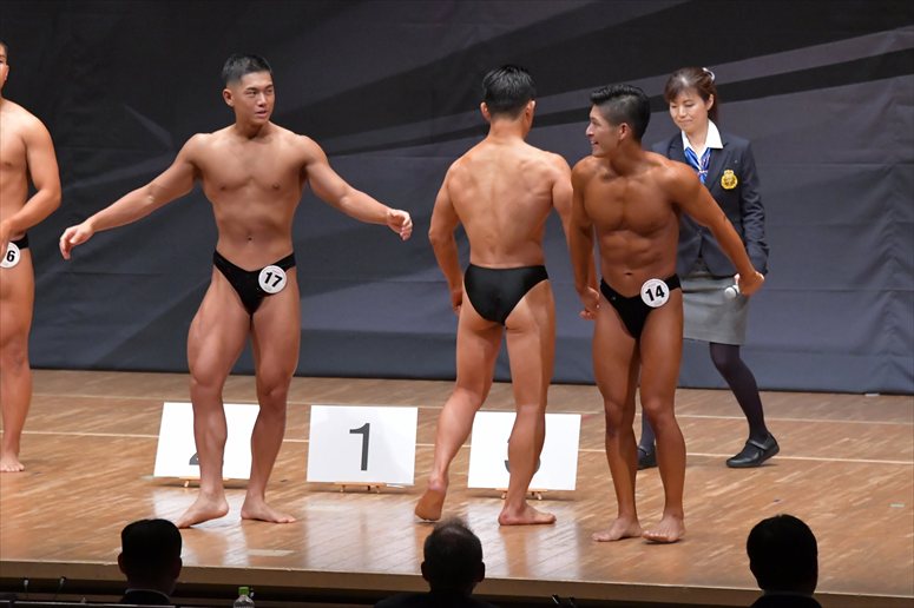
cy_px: 304
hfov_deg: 8.6
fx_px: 6090
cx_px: 457
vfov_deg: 5.7
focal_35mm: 240
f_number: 5.6
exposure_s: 1/400
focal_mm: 160
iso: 8000
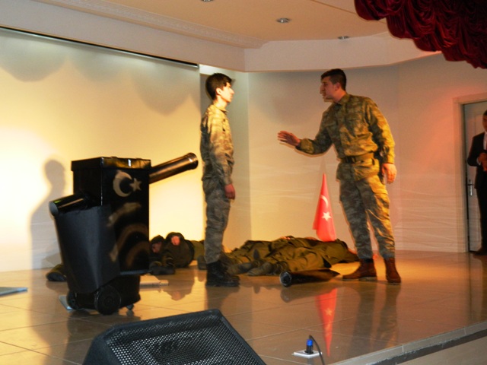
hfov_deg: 40.4
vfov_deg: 30.9
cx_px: 244
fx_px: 661
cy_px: 182
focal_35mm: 47
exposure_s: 1/50
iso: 280
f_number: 3.6
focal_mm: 8.4
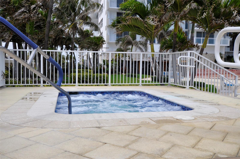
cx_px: 120
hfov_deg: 53.2
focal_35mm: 36
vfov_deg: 36.8
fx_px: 240
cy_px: 80
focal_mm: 24
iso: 200
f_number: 9
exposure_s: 1/320
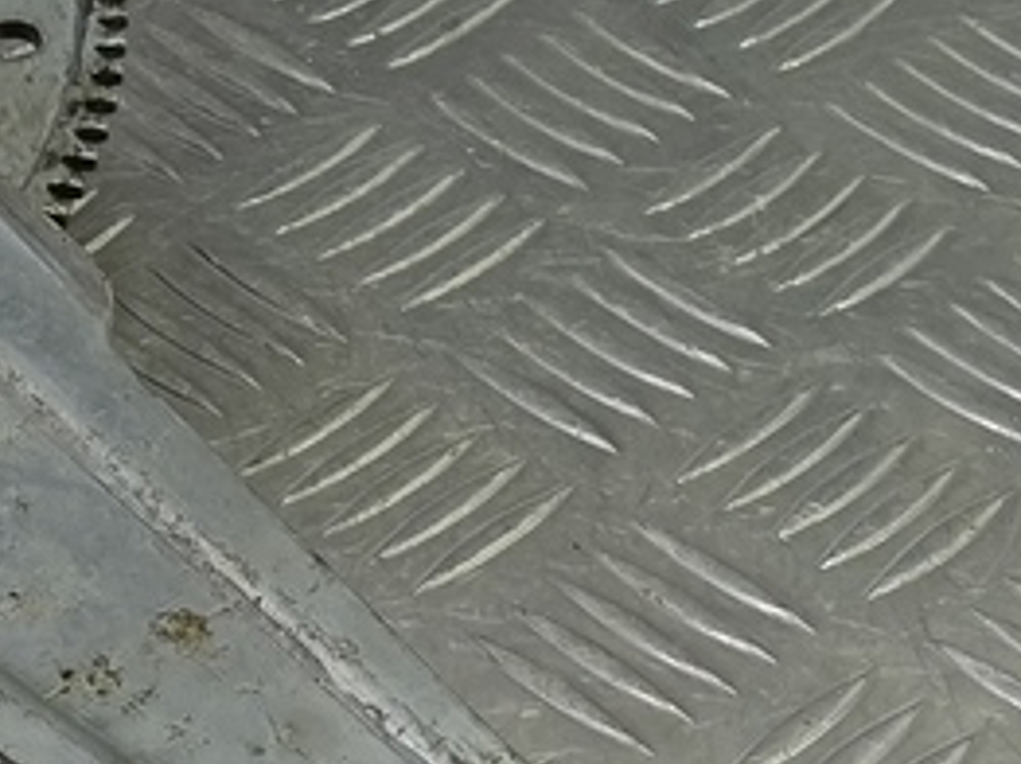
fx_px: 2652
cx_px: 203
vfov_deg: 15.8
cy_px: 900
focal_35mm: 90
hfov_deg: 21.5
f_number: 1.6
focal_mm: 4.11
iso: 91
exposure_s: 1/50
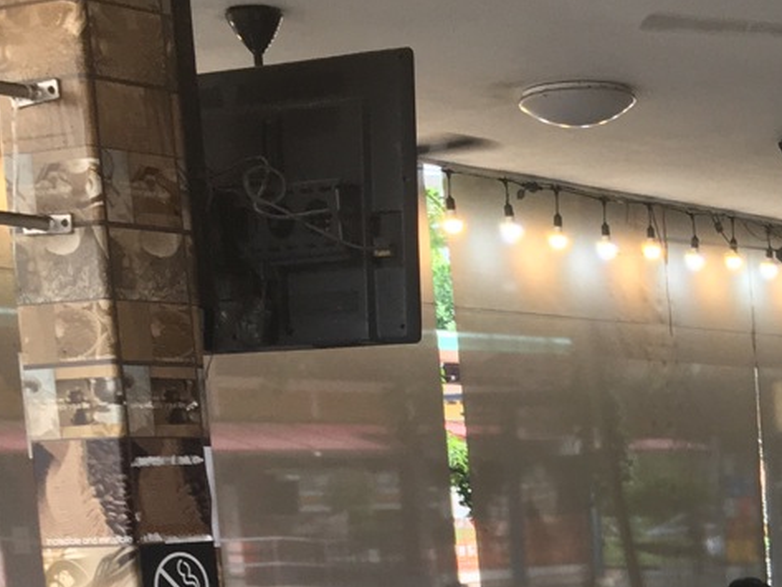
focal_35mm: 98
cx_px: 1065
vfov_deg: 14.4
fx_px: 2214
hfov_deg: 18.4
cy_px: 800
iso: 40
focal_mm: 4.15
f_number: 2.2
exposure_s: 1/100
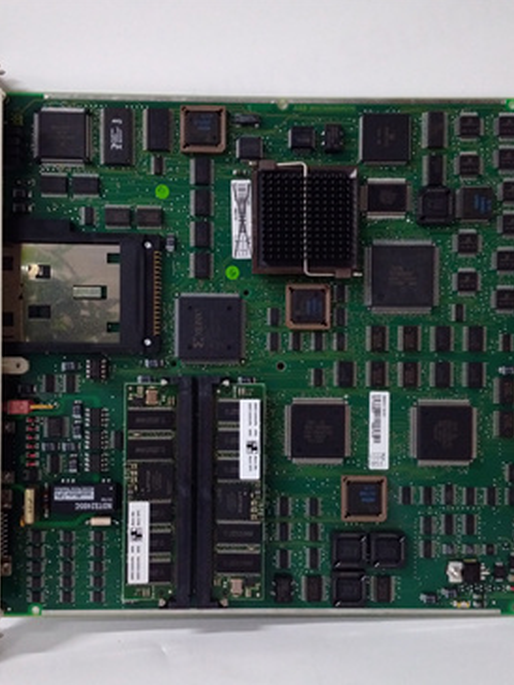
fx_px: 732
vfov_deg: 50.1
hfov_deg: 38.7
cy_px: 346
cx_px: 255
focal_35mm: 37
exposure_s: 1/33
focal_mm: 3.79
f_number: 2
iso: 674
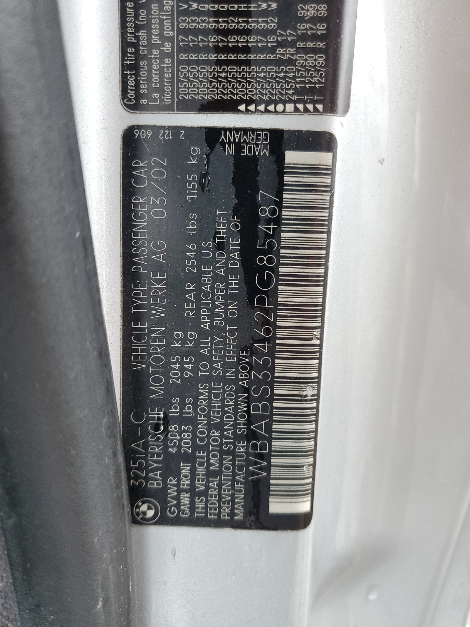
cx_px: 235
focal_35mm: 26
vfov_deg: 67.3
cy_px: 314
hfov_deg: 53.1
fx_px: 471
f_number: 1.5
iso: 101
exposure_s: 1/60.2
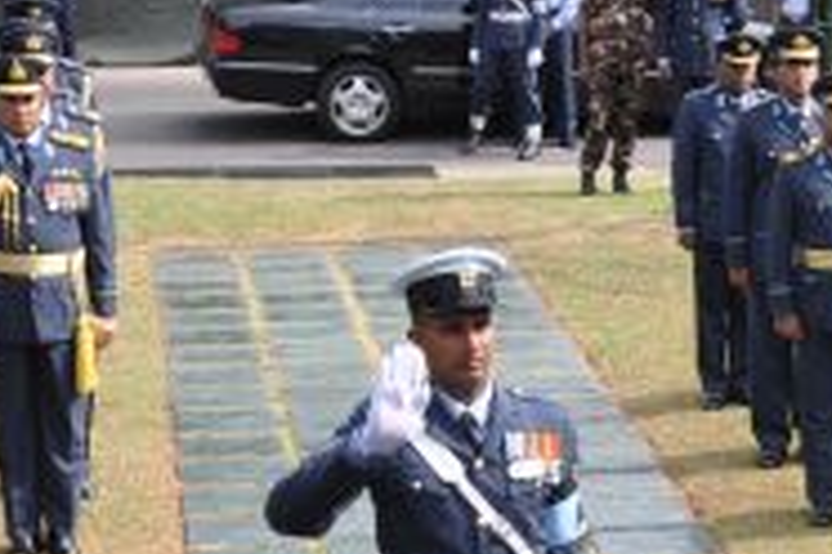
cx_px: 810
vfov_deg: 9.4
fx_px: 3351
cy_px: 585
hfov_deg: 14.0
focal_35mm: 145
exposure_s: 1/125
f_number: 11
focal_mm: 30
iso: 250
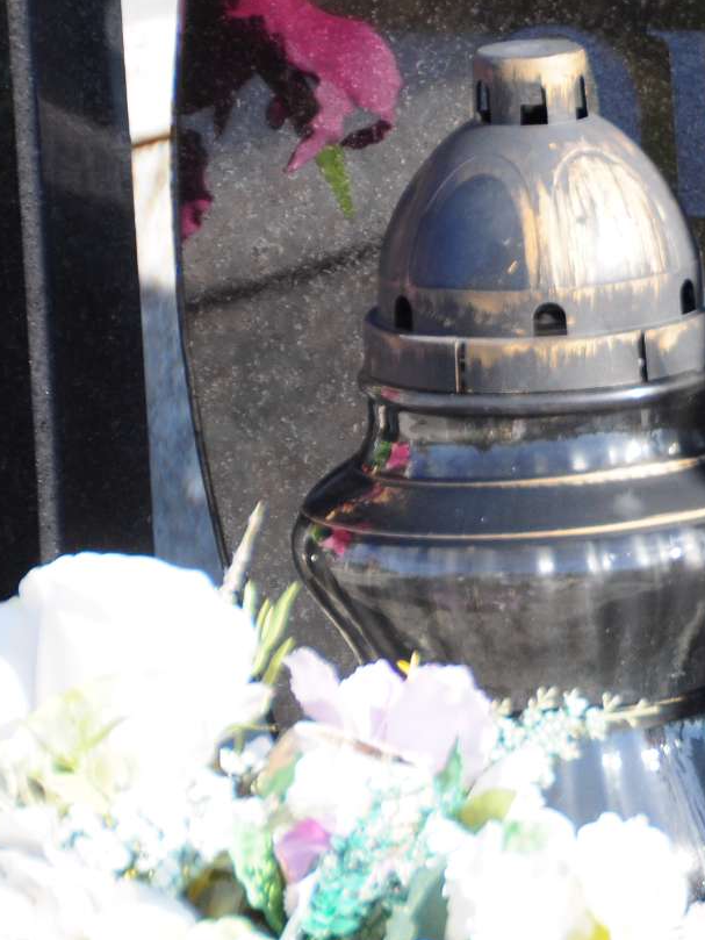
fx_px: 12434
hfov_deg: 3.2
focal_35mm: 458
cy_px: 246
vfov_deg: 4.3
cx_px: 1106
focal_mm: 120
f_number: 7.1
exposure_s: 1/160
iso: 200
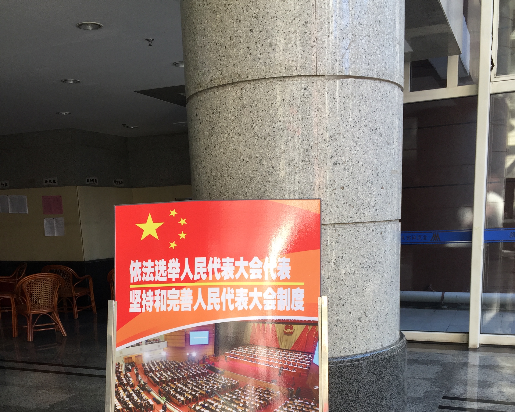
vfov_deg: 37.4
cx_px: 257
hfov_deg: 47.9
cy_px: 344
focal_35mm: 38
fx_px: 579
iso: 32
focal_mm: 4.15
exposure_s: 1/50
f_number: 2.2
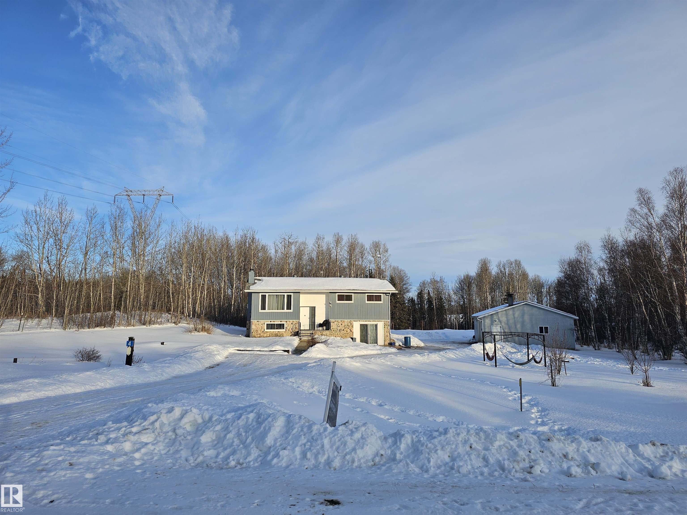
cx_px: 344
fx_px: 456
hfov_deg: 73.9
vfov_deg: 58.9
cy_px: 258
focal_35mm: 23
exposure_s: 1/480
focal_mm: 6.3
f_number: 1.7
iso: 10
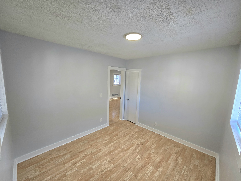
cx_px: 120
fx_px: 91
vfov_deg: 89.9
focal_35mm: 13
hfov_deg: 106.2
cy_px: 90
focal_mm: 2.2
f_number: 2.2
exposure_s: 1/60.2
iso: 80
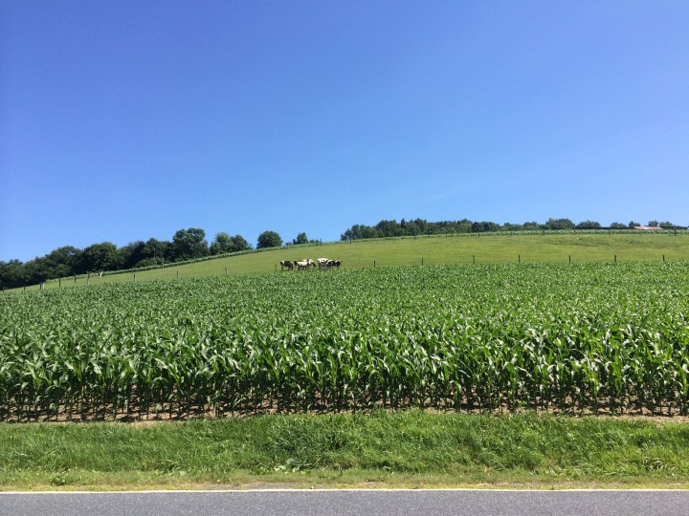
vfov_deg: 46.8
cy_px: 258
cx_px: 344
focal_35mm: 30
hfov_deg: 60.0
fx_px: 597
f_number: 2.2
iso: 40
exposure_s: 1/1520
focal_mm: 4.12
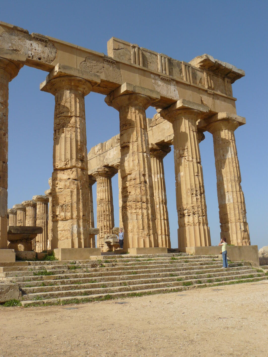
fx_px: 382
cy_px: 178
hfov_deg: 38.7
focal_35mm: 37
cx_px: 134
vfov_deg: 50.1
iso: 100
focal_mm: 6.1
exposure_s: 1/320
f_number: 8
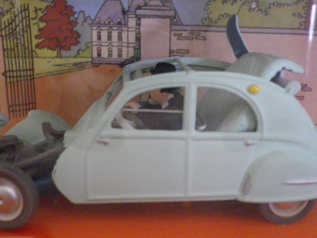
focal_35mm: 41
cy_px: 145
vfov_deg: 35.0
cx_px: 164
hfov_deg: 45.8
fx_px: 375
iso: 800
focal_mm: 4.9
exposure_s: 1/4
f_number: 2.6
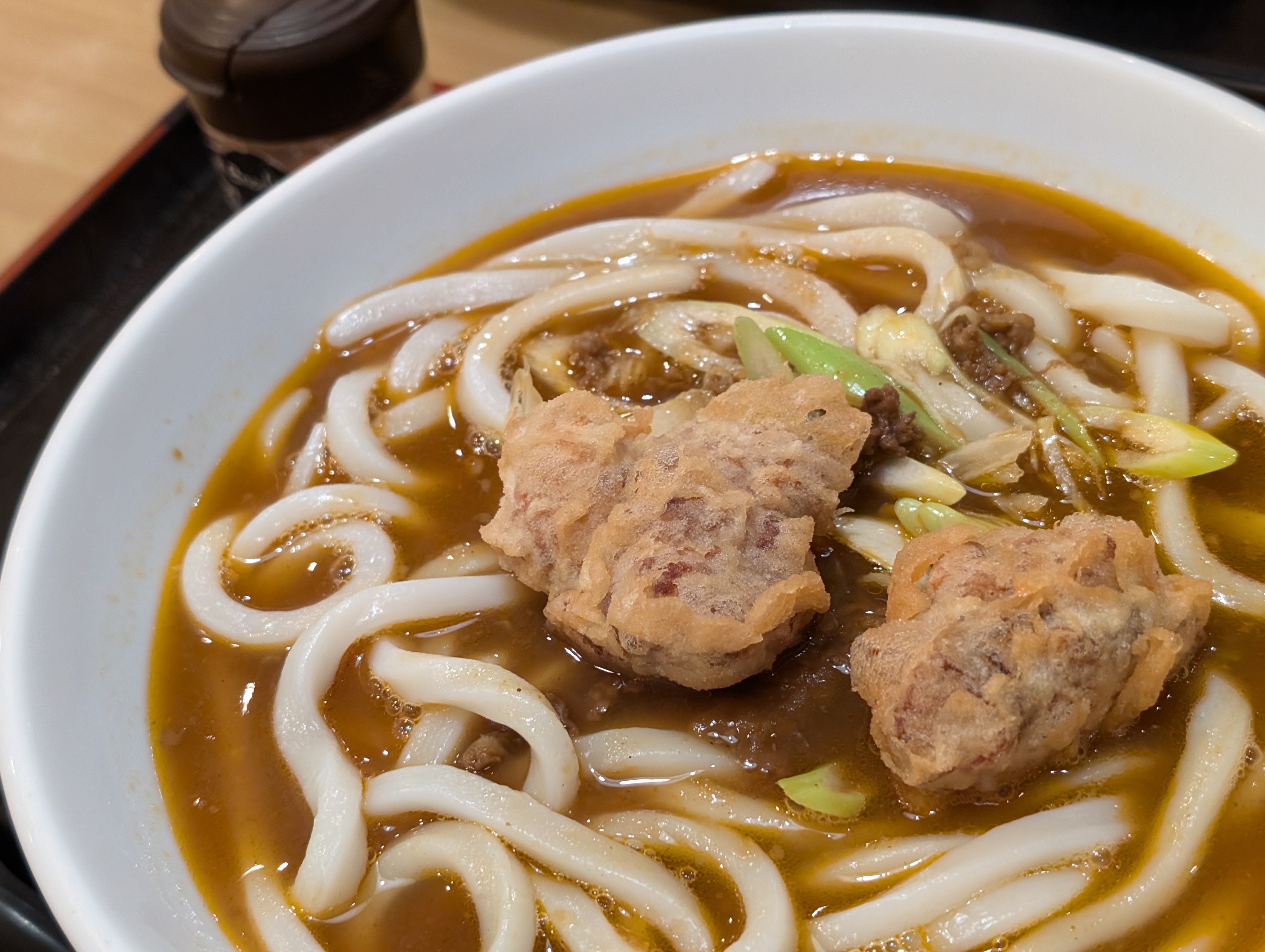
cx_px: 632
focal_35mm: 49
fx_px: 1793
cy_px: 476
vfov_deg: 29.7
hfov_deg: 38.9
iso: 278
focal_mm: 6.9
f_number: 1.68
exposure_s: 1/40
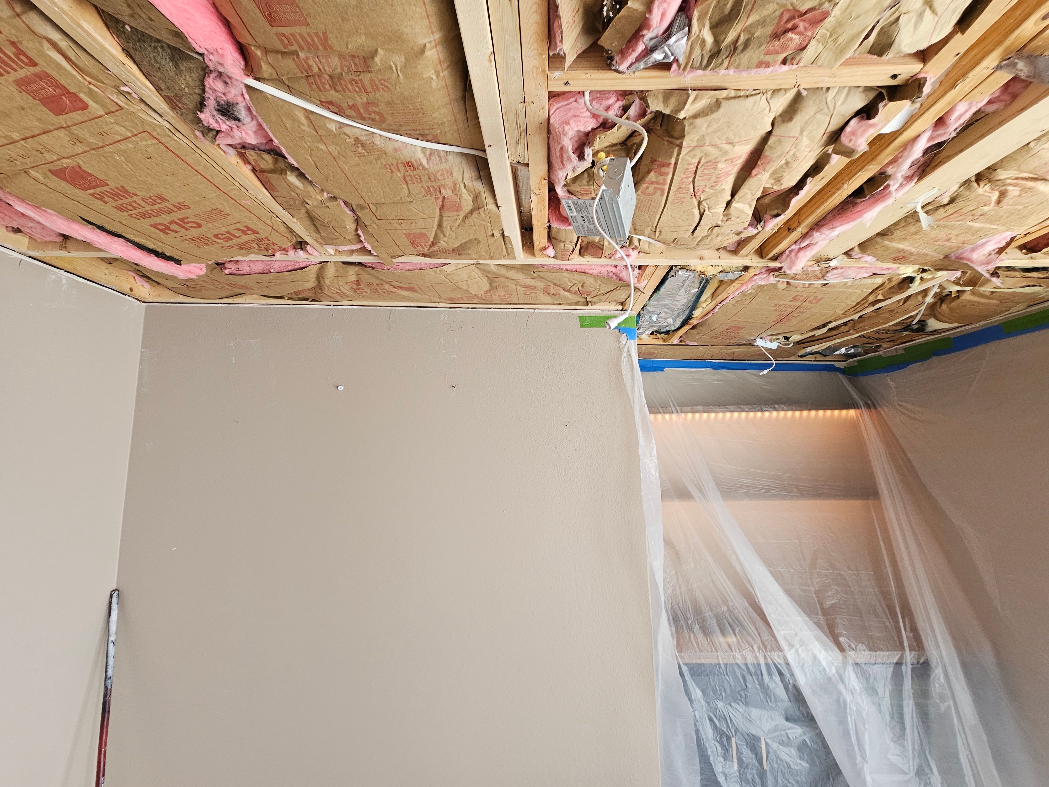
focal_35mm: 13
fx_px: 394
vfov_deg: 89.9
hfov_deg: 106.2
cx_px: 524
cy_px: 394
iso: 80
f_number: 2.2
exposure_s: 1/66.3
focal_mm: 2.2
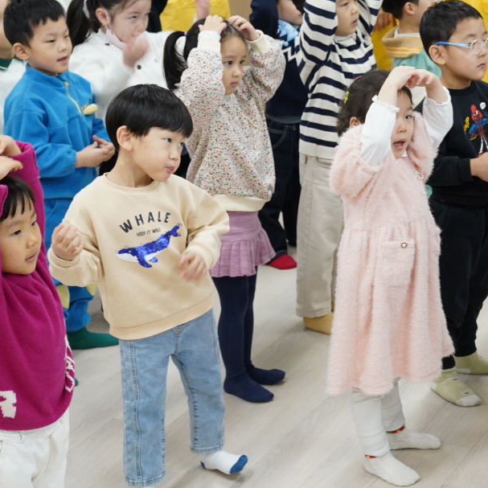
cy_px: 173
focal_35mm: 91
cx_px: 411
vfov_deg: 19.0
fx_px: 1451
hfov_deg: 18.8
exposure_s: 1/60
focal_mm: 50
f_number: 6.3
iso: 2500
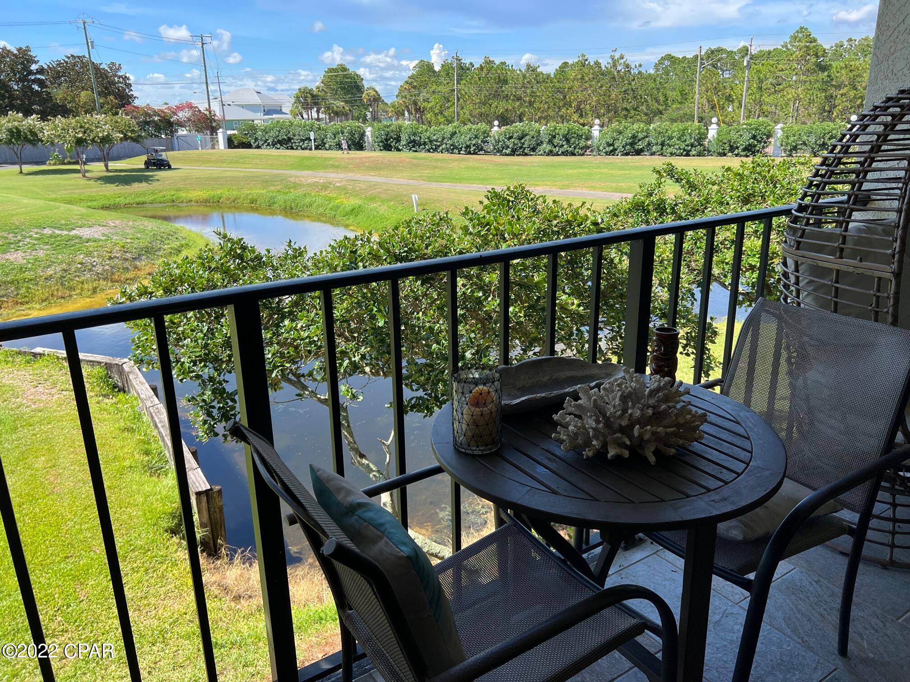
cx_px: 455
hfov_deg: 67.3
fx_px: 683
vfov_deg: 53.1
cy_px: 341
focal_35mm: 26
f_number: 1.5
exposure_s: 1/1344
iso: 50
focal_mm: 5.7
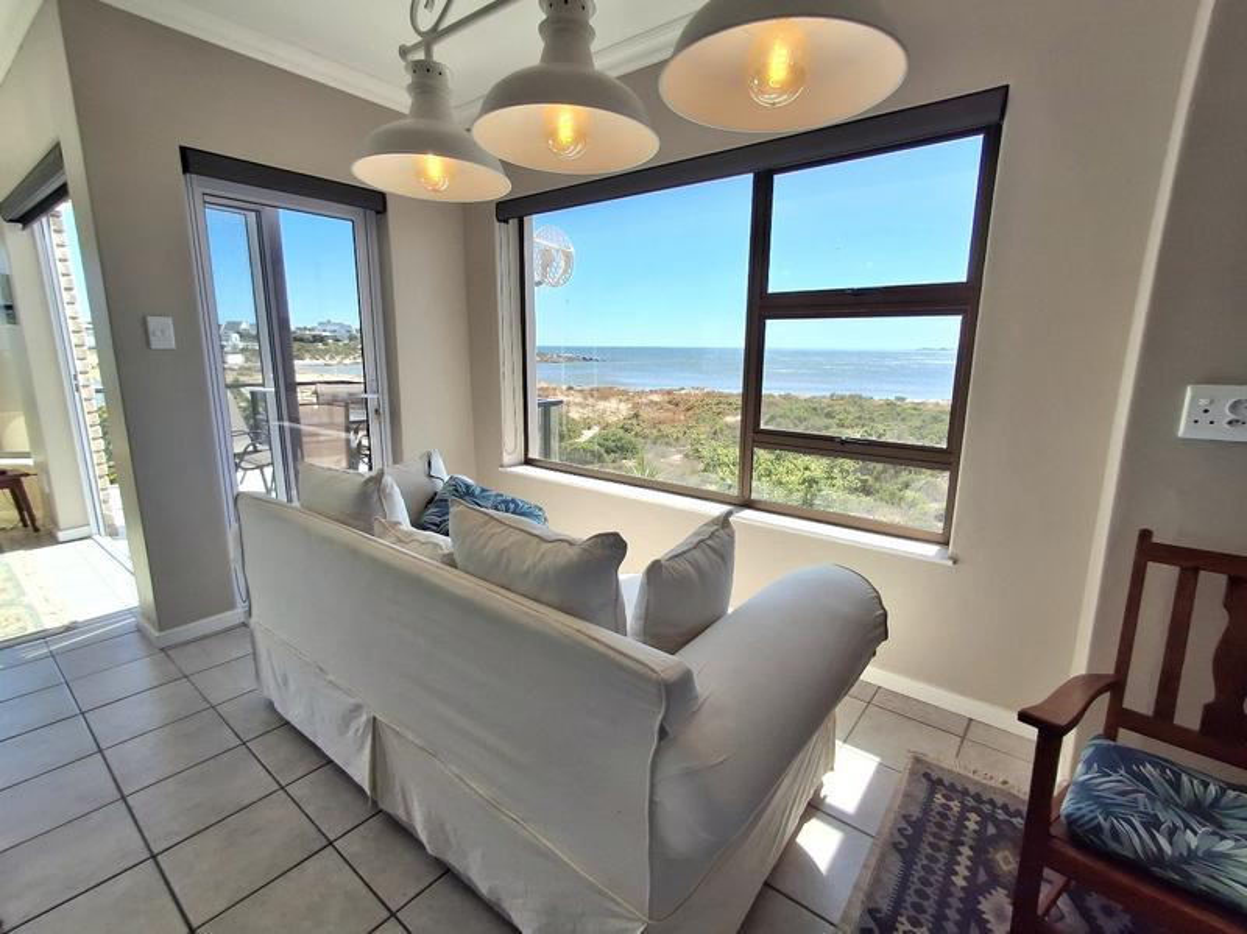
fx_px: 576
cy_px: 467
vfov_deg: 78.0
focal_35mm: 16
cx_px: 624
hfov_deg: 94.5
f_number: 2.2
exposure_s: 1/714
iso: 40
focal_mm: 1.64
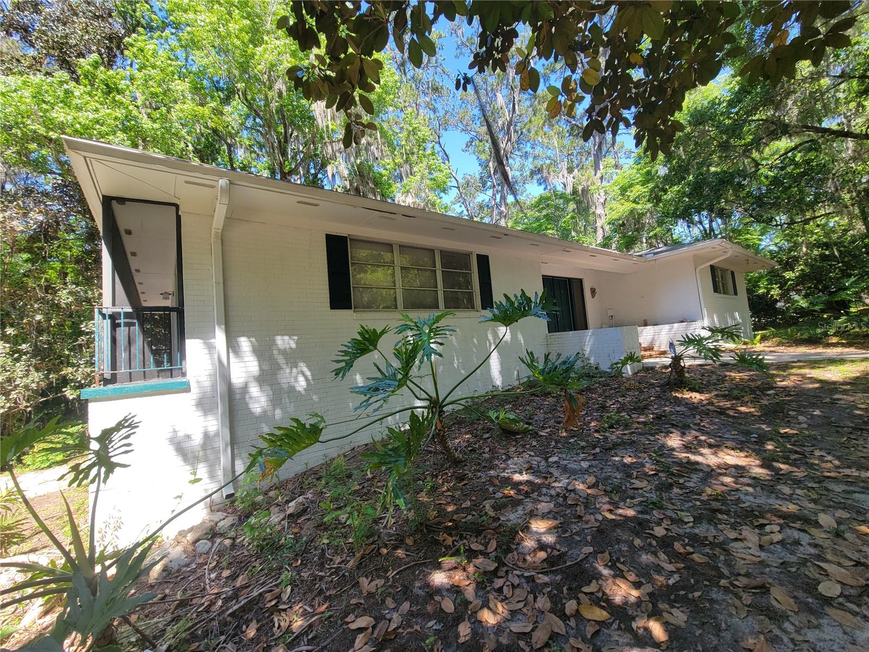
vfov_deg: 89.9
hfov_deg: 106.2
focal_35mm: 13
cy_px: 326
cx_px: 434
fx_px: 326
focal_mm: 2.2
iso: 50
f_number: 2.2
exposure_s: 1/310
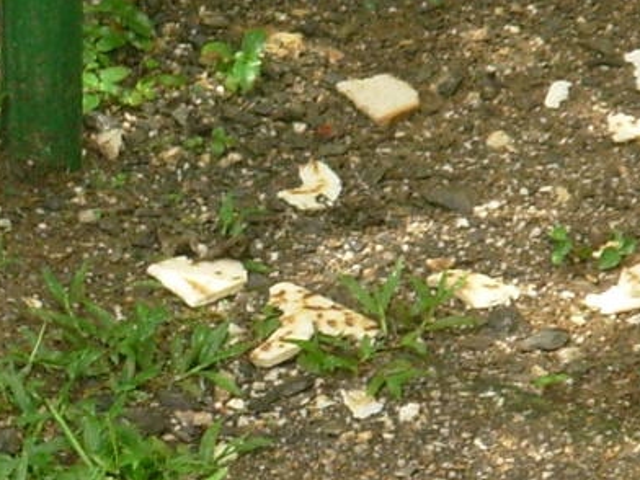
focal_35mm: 776
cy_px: 560
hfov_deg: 2.6
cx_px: -34
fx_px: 14347
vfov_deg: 1.9
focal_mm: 31.4
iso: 71
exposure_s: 1/140
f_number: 5
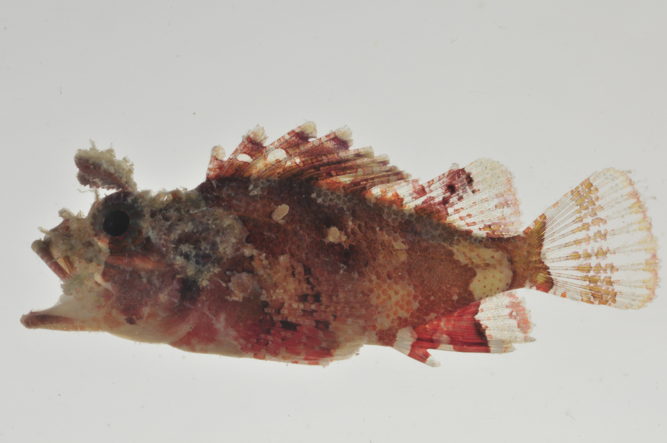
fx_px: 2915
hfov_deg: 13.1
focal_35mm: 158
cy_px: 222
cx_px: 334
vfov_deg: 8.7
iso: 200
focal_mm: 105
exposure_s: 1/60
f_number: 40
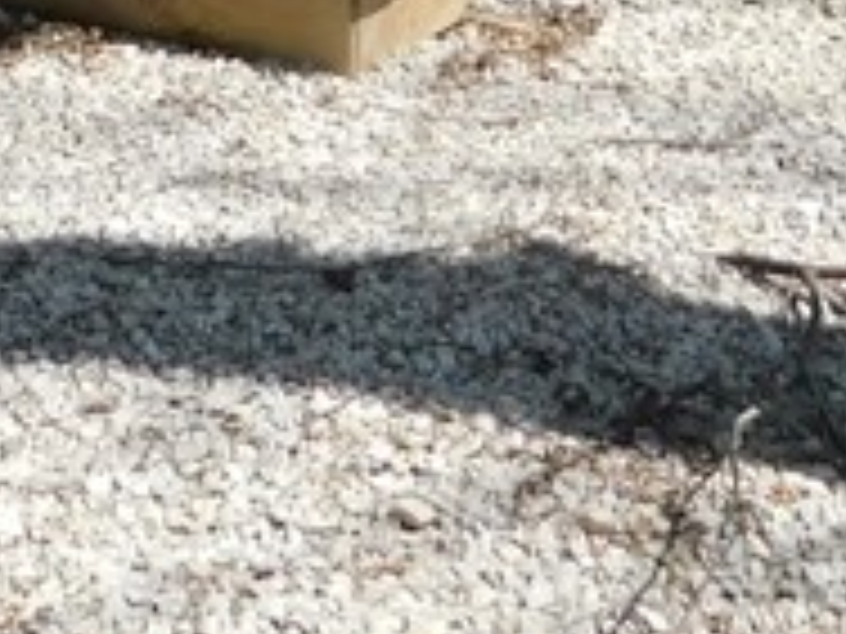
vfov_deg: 10.0
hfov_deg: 15.8
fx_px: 3055
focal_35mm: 125
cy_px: -1025
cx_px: 378
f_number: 3
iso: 125
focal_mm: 4
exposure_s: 1/1000
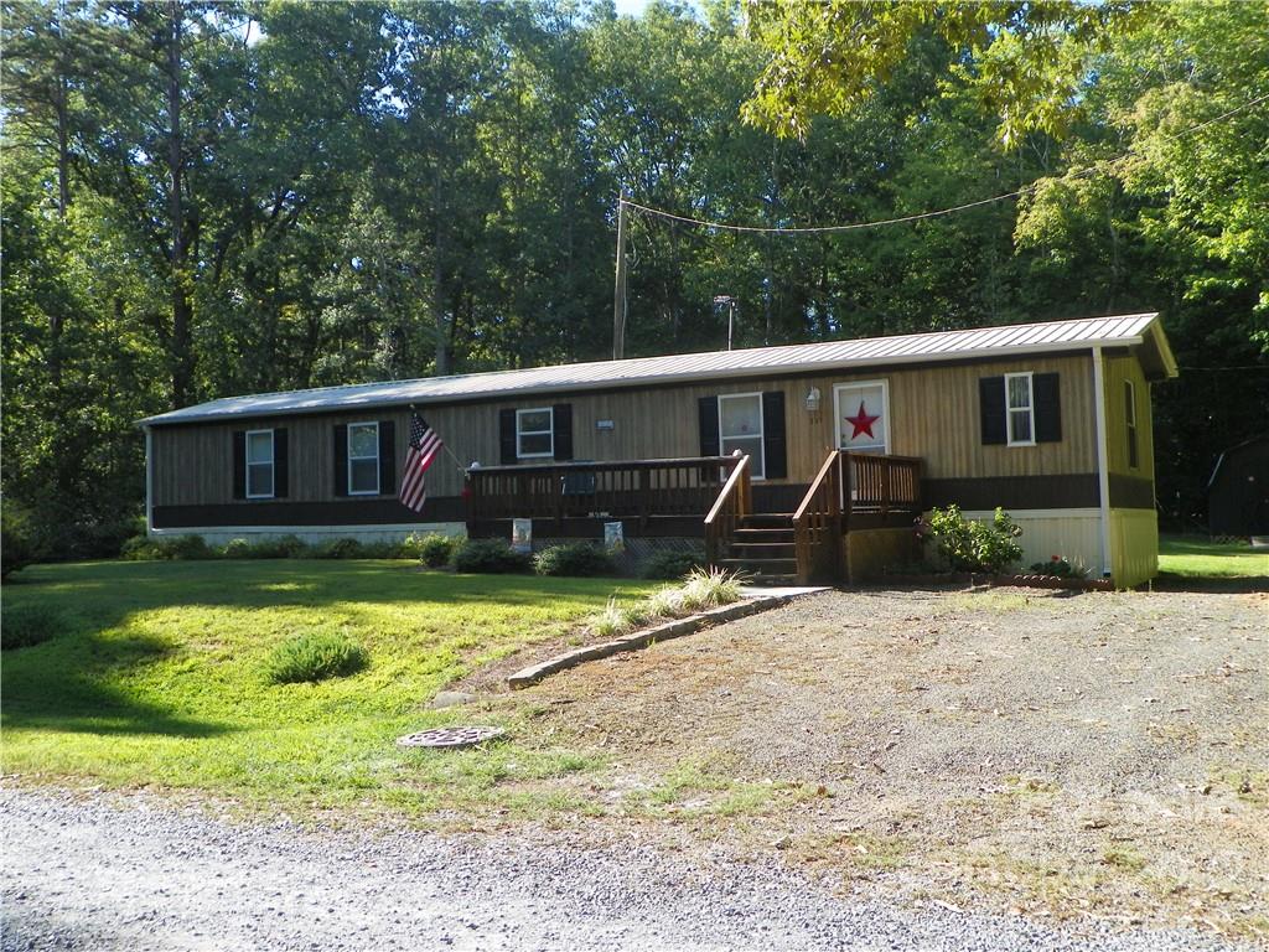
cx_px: 634
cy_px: 476
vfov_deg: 40.7
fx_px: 1283
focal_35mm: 35
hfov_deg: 52.6
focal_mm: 6.2
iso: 64
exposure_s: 1/200
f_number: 4
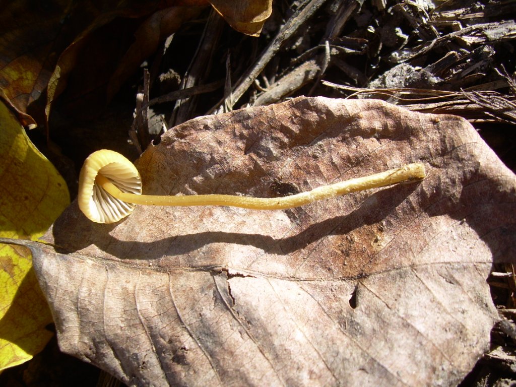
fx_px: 566
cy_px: 194
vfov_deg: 37.7
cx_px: 258
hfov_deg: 49.0
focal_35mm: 38
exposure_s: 1/193
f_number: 2.8
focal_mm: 6.3
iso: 50
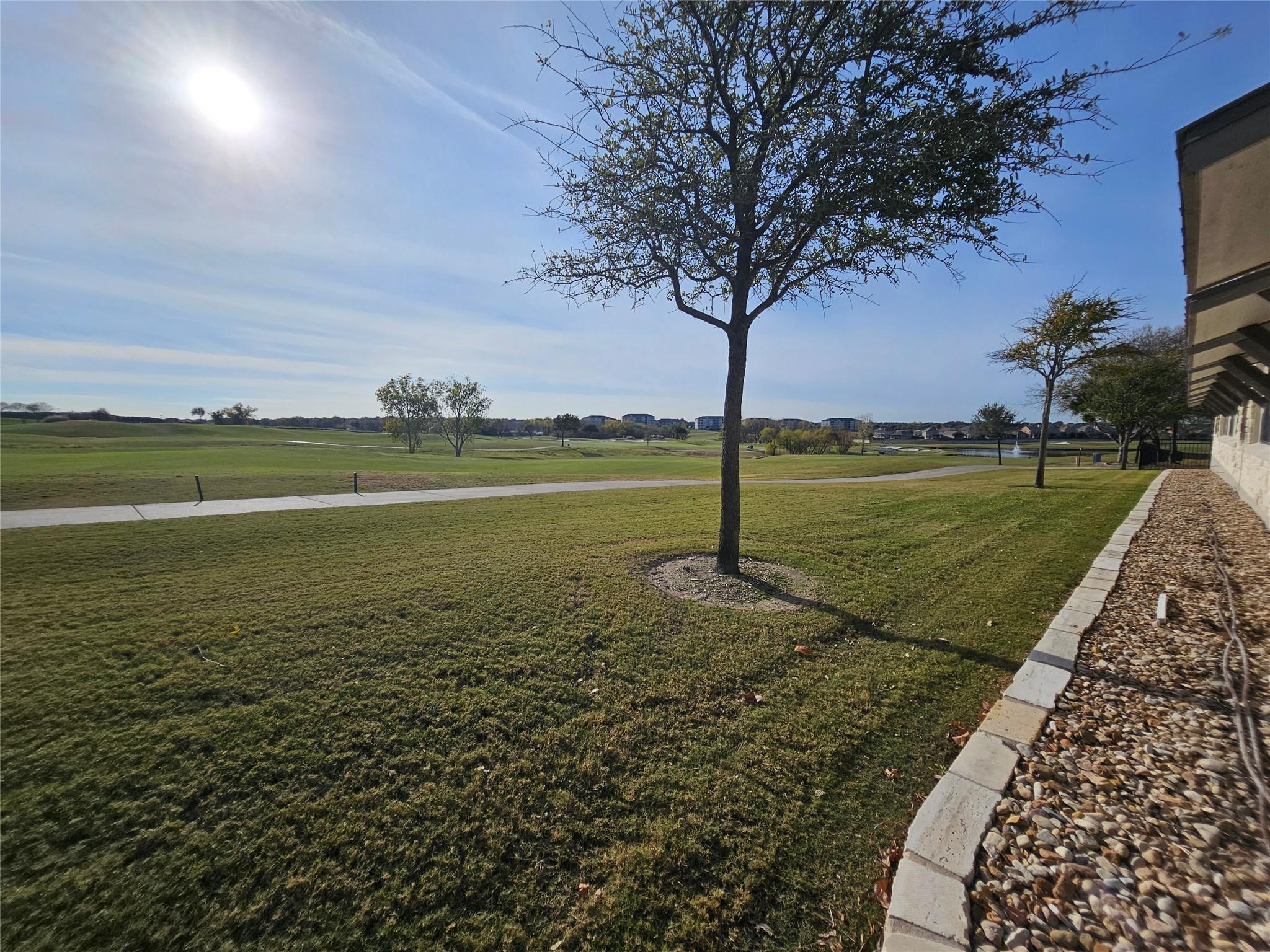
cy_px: 476
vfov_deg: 89.9
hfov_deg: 106.2
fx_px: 477
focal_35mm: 13
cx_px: 635
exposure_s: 1/5386
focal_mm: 2.2
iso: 50
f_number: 2.2
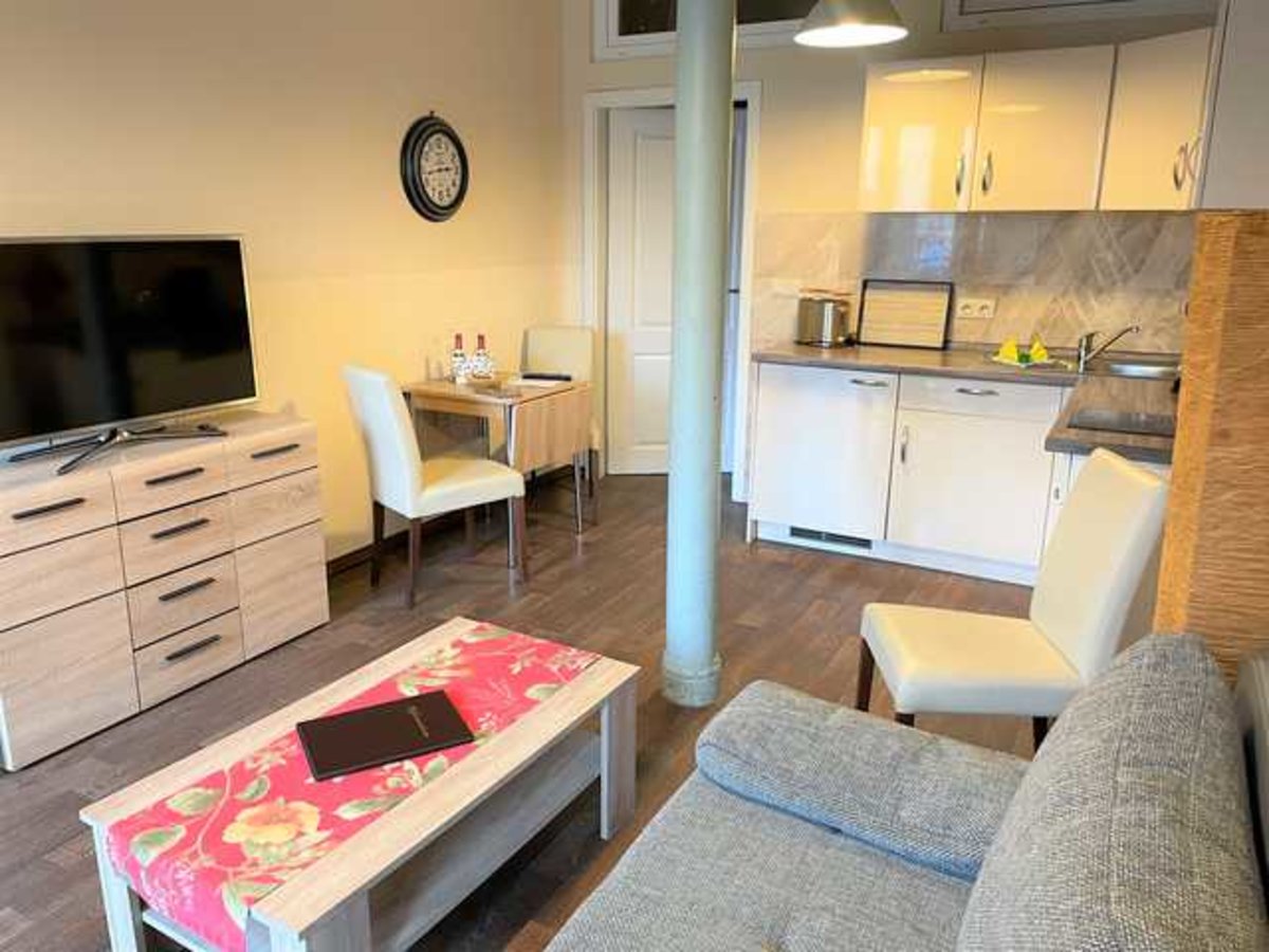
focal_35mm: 26
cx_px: 634
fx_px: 953
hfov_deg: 67.3
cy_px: 476
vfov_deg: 53.1
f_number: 1.6
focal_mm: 4.2
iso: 250
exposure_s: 1/50
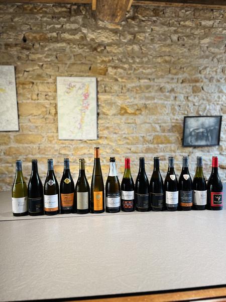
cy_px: 151
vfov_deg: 67.3
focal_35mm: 26
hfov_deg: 53.1
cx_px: 113
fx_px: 226
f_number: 1.6
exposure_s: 1/50
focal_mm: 5.1
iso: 100
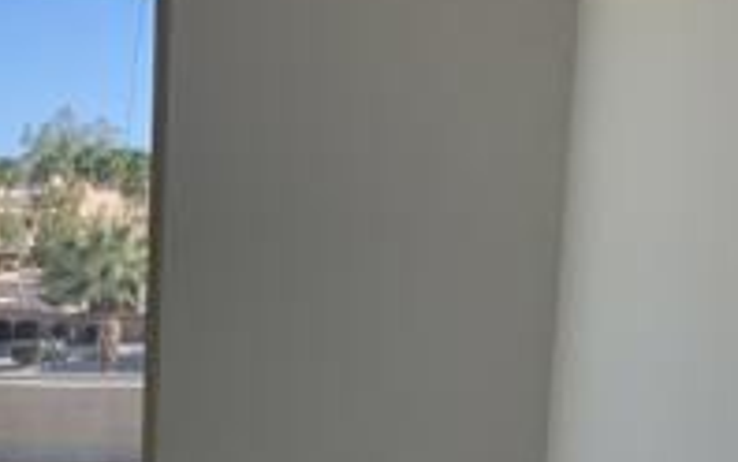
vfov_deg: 13.9
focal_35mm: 89
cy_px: 659
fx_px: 1791
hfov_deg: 21.7
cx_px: -138
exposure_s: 1/334
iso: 25
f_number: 1.8
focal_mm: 4.25
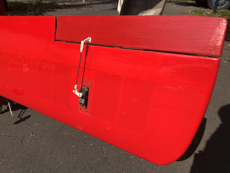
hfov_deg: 63.4
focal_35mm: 28
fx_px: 186
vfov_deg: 49.8
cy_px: 86
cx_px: 115
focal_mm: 3.99
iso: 20
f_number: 1.8
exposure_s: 1/1000
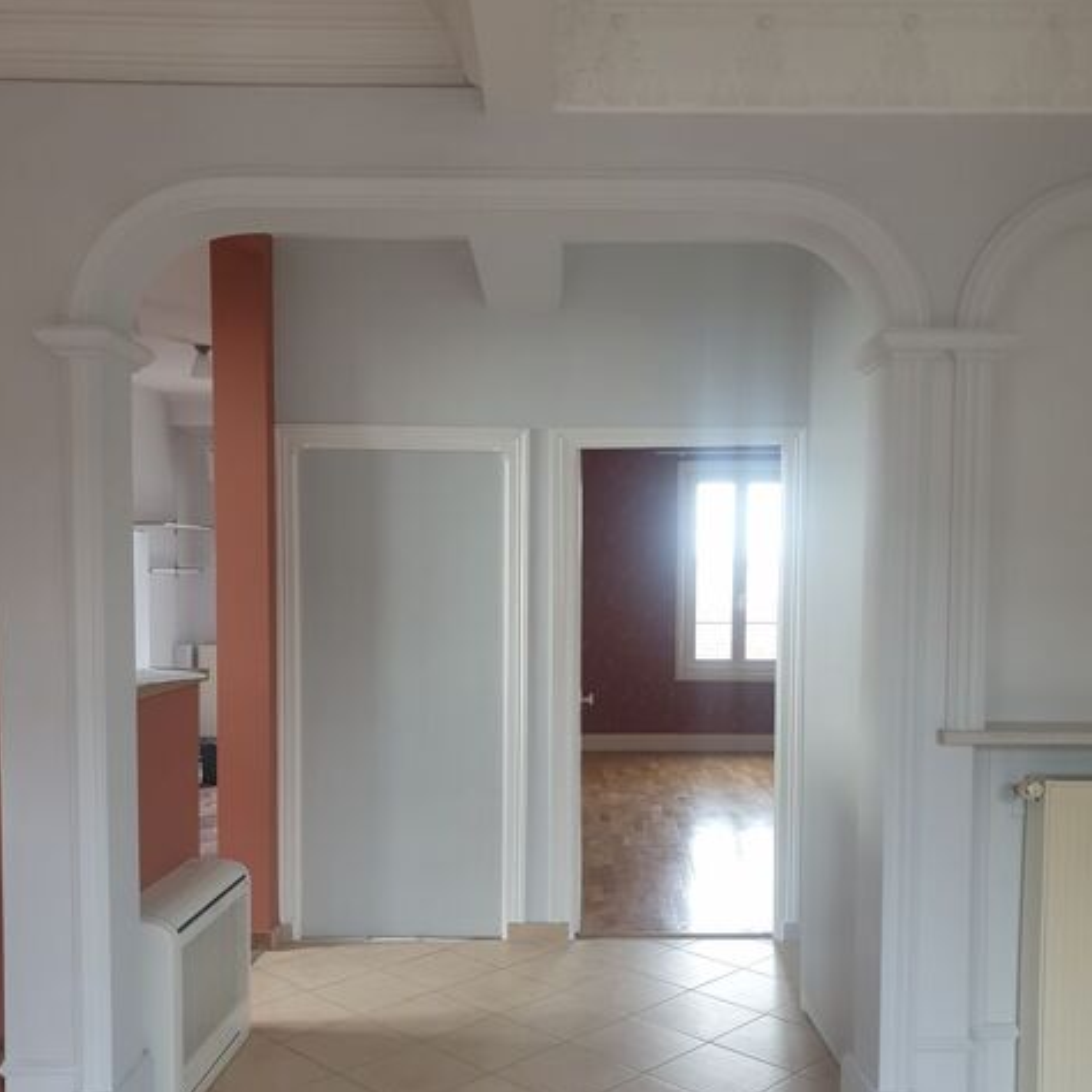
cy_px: 622
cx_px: 548
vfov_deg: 52.4
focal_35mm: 31
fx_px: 1106
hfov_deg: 52.5
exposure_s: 1/50
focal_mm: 4.3
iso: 100
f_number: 2.4
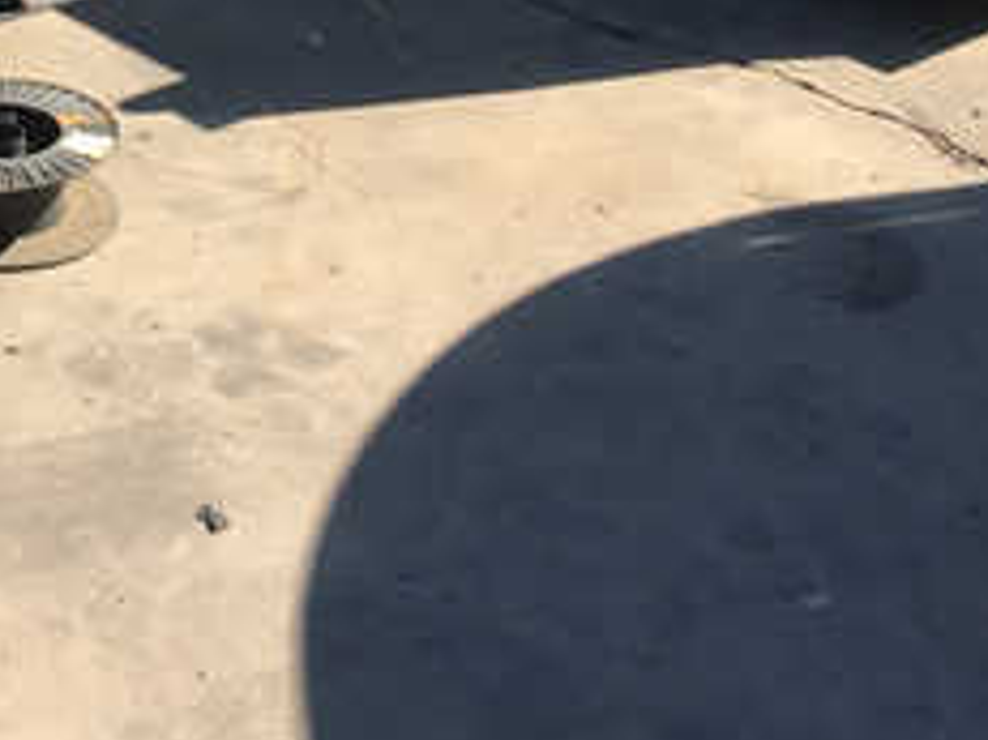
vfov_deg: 14.5
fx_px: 2682
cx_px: -257
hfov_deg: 19.4
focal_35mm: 94
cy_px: -419
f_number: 2.2
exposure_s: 1/827
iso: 25
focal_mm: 4.15
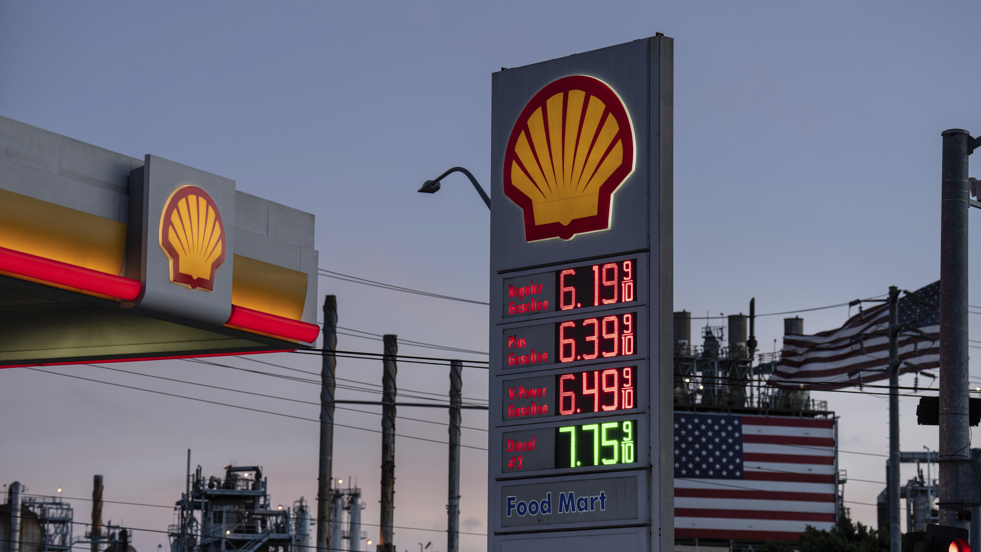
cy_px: 318
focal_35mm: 107
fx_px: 2783
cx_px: 490
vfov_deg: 11.3
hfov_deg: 20.0
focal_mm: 102
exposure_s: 1/80
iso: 160
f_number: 4
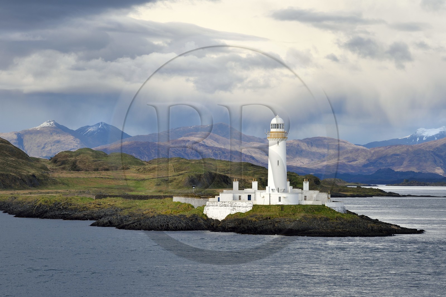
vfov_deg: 7.8
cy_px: 148
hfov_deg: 11.8
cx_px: 223
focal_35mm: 175
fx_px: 2166
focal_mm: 175
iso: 200
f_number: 11
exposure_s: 1/250
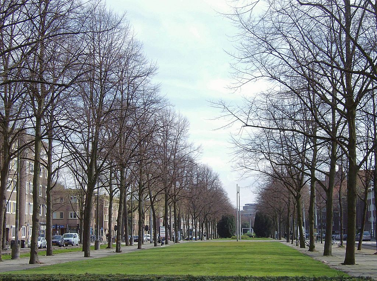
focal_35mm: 70
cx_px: 188
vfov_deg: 20.9
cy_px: 140
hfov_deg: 27.8
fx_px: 761
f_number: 6.2
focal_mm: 11.6
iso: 100
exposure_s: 1/288
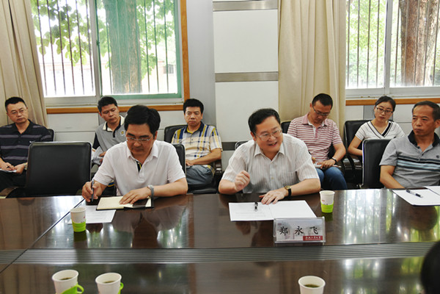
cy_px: 147
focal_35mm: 36
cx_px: 220
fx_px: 440
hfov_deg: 53.1
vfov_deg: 36.9
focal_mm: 24
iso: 200
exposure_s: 1/30
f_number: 8
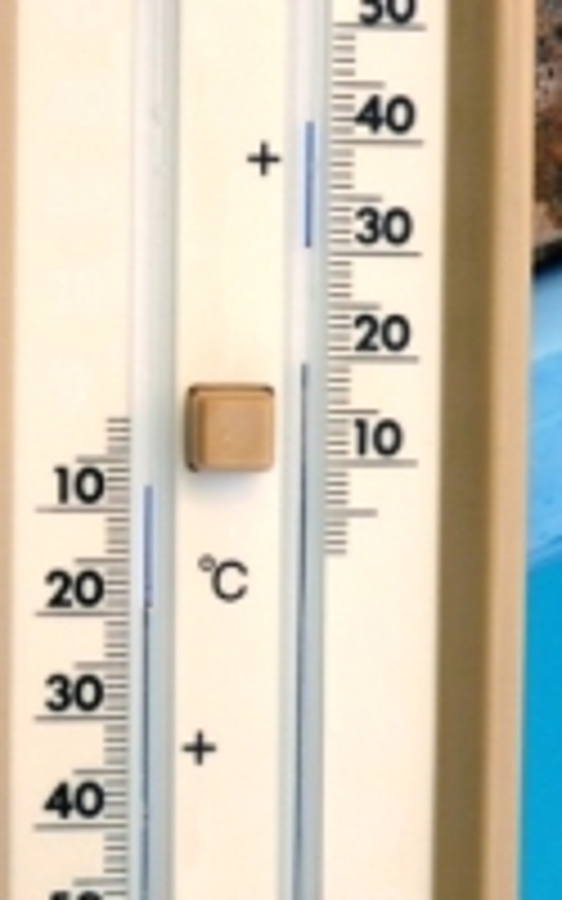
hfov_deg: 18.8
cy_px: 378
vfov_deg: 29.7
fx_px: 1691
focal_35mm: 69
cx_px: 166
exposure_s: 1/500
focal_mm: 5.2
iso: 80
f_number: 4
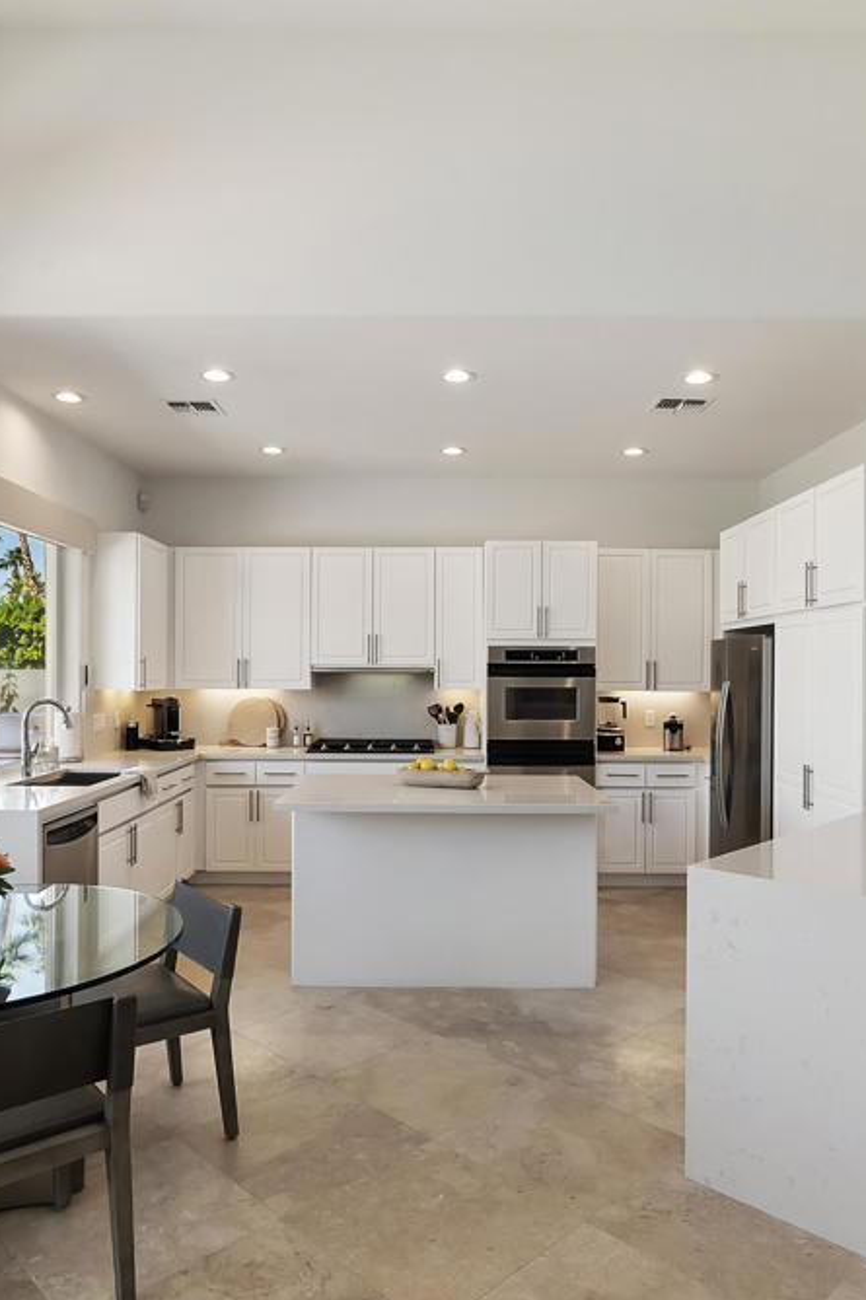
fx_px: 830
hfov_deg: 55.1
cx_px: 424
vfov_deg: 76.1
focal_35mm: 23
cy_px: 661
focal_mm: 10
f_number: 10
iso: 400
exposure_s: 1/30
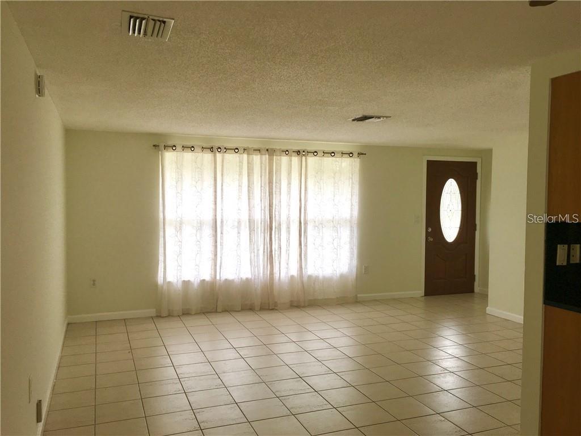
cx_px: 290
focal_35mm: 29
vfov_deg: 48.2
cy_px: 218
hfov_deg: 61.7
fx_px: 487
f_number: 2.2
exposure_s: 1/120
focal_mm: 4.15
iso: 32
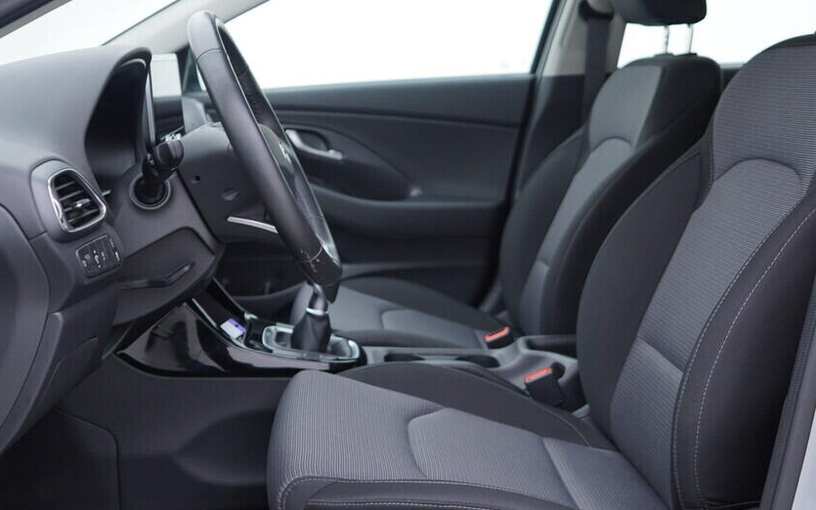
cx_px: 419
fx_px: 1001
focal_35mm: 45
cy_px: 209
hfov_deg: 44.4
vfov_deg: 28.5
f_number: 2.8
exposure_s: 1/40
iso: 125
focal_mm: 24
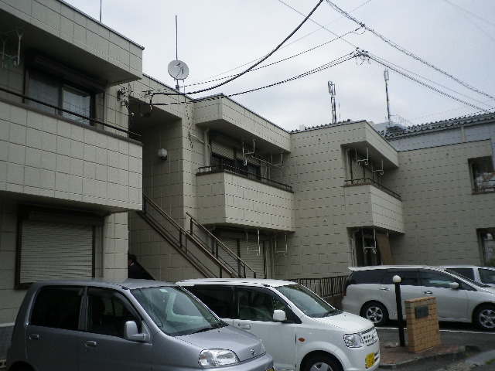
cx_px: 248
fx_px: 500
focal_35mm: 35
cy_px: 186
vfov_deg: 40.7
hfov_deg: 52.6
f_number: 3.9
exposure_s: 1/1000
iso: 80
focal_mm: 6.36
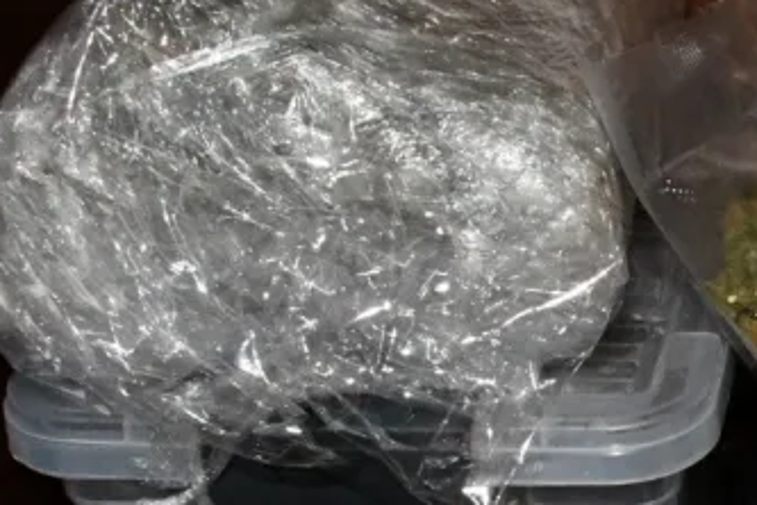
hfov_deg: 19.4
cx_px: 883
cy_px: 531
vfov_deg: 13.5
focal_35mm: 100
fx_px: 2103
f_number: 8
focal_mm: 18
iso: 6400
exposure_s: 1/60
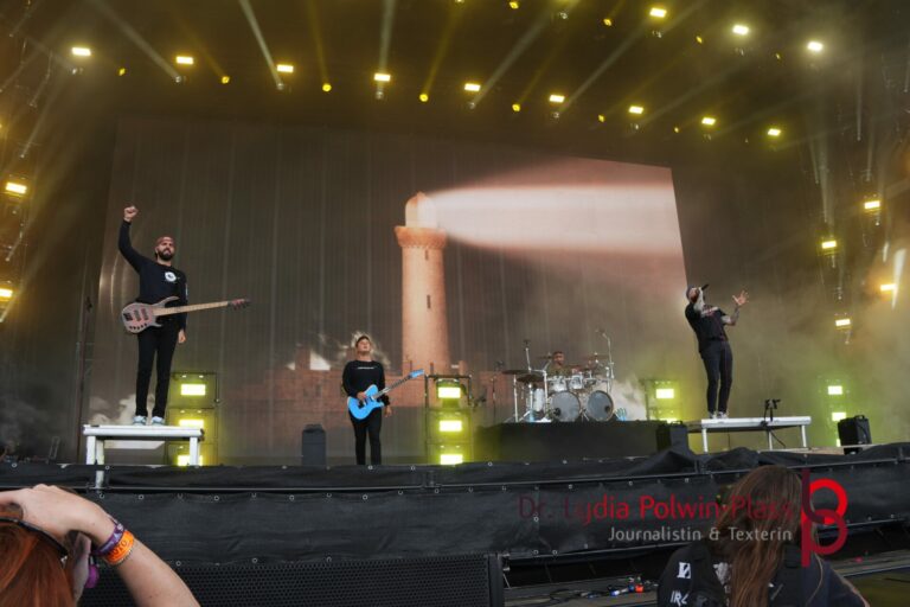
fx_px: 682
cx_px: 455
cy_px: 304
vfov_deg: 47.9
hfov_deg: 67.4
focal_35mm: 27
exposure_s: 1/100
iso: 100
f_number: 6.3
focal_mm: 18
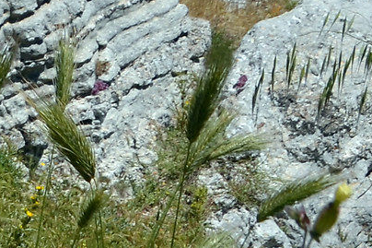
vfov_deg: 6.4
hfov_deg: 8.8
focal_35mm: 214
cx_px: -515
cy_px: -92
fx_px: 2210
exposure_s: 1/640
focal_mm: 24
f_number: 11
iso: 200
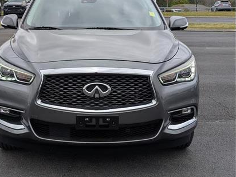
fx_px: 409
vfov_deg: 24.4
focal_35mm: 60
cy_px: 71
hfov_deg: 32.1
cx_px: 93
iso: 20
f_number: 1.68
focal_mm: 6.9
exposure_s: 1/909
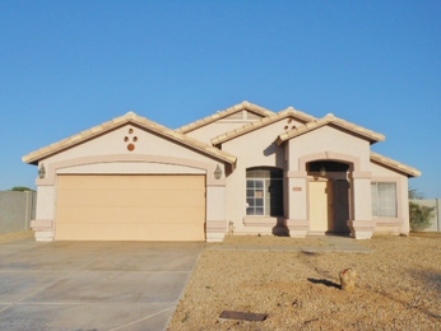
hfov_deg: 55.3
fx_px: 421
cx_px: 220
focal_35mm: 33
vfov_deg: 43.0
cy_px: 166
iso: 80
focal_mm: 5.9
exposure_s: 1/2000
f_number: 4
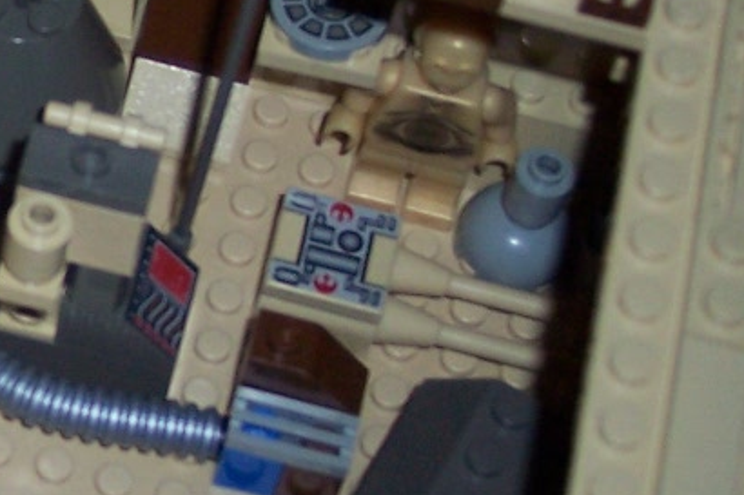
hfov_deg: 13.0
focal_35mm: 148
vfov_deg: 9.2
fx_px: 3057
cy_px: 102
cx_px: -406
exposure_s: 1/60
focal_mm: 8
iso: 100
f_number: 2.8
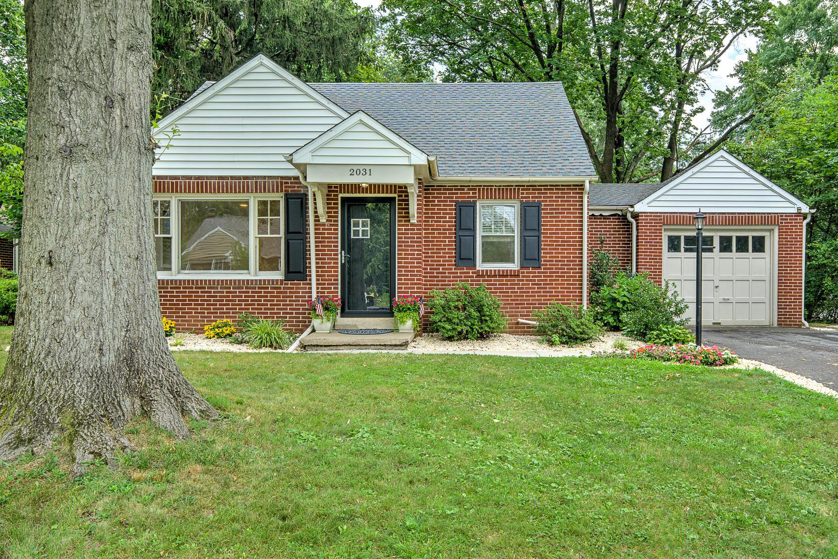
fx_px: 698
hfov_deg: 61.6
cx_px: 484
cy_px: 298
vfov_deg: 43.6
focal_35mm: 30
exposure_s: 1/30
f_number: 8
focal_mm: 24
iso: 100
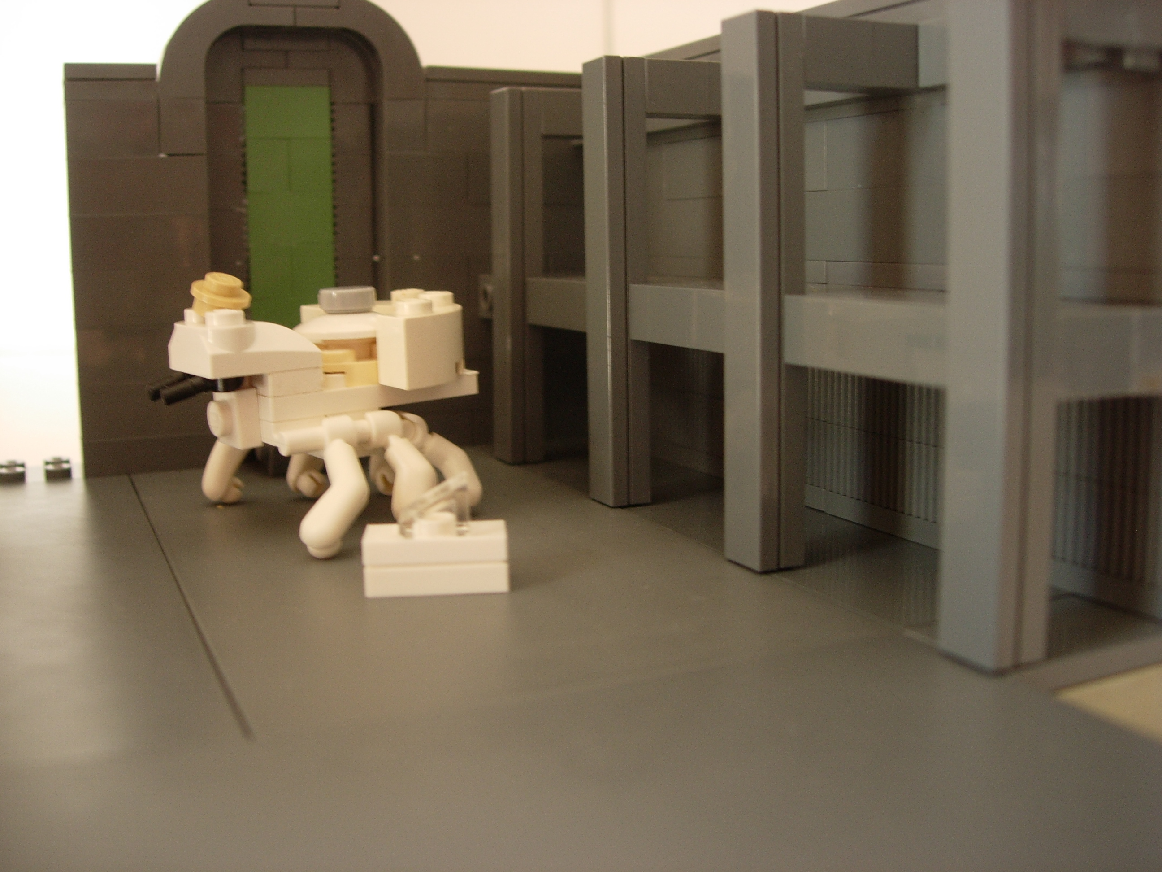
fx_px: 1276
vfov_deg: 37.7
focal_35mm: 38
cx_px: 581
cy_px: 436
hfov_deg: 49.0
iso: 64
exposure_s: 1/10.9
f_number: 2.8
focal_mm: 7.8
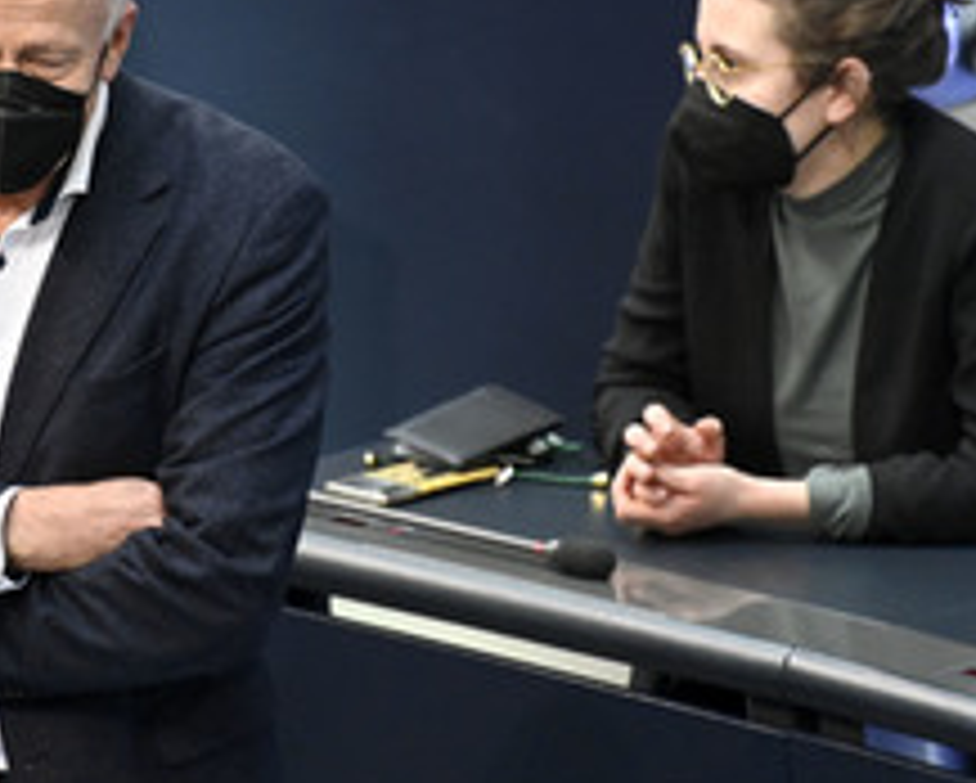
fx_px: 28160
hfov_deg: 2.0
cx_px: 25
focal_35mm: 974
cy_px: 220
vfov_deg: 1.6
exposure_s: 1/250
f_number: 5.6
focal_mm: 500
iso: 8000
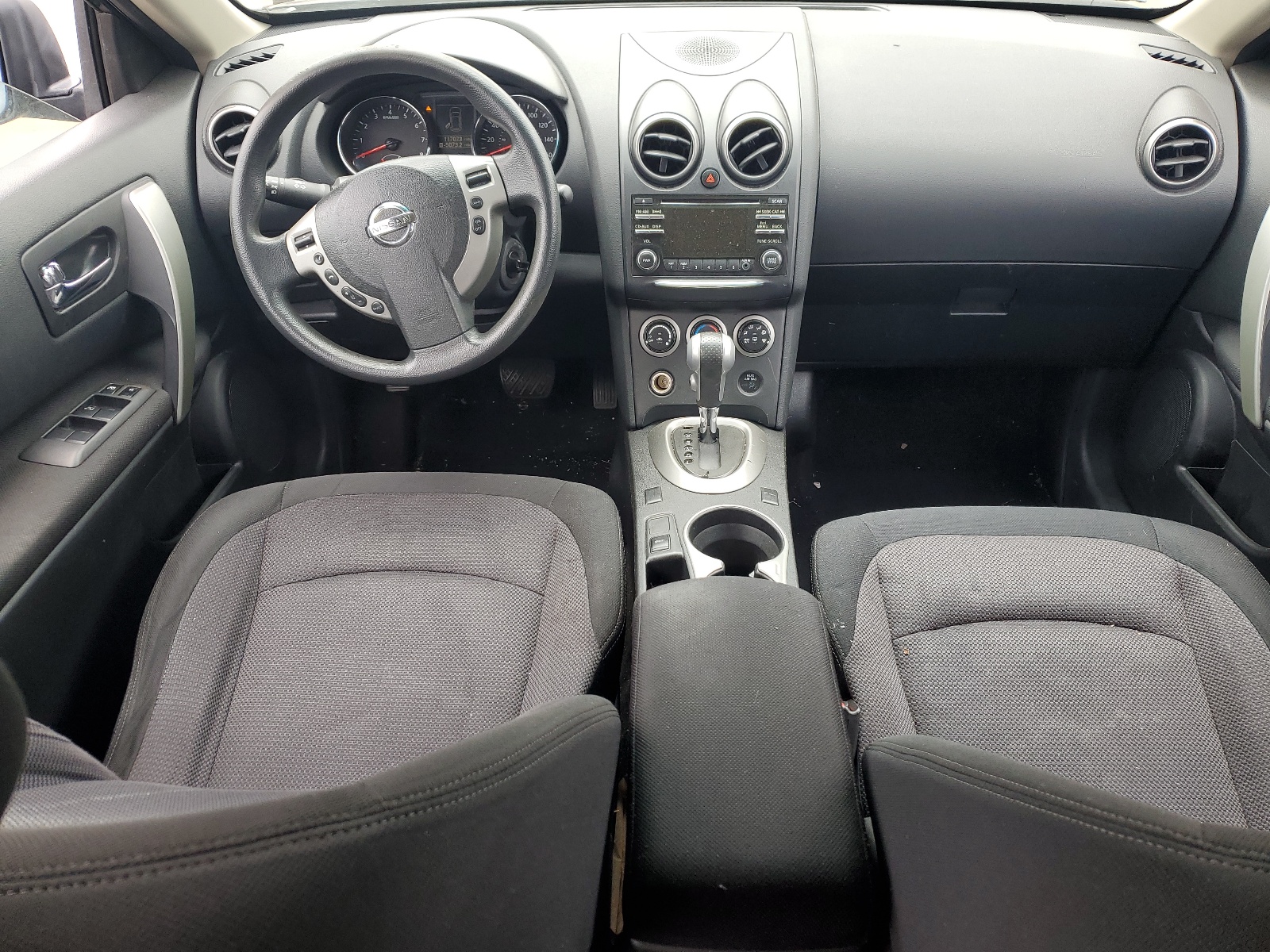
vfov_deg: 53.1
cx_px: 635
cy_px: 476
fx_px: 954
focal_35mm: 26
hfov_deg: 67.3
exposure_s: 1/227
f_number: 1.5
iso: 50
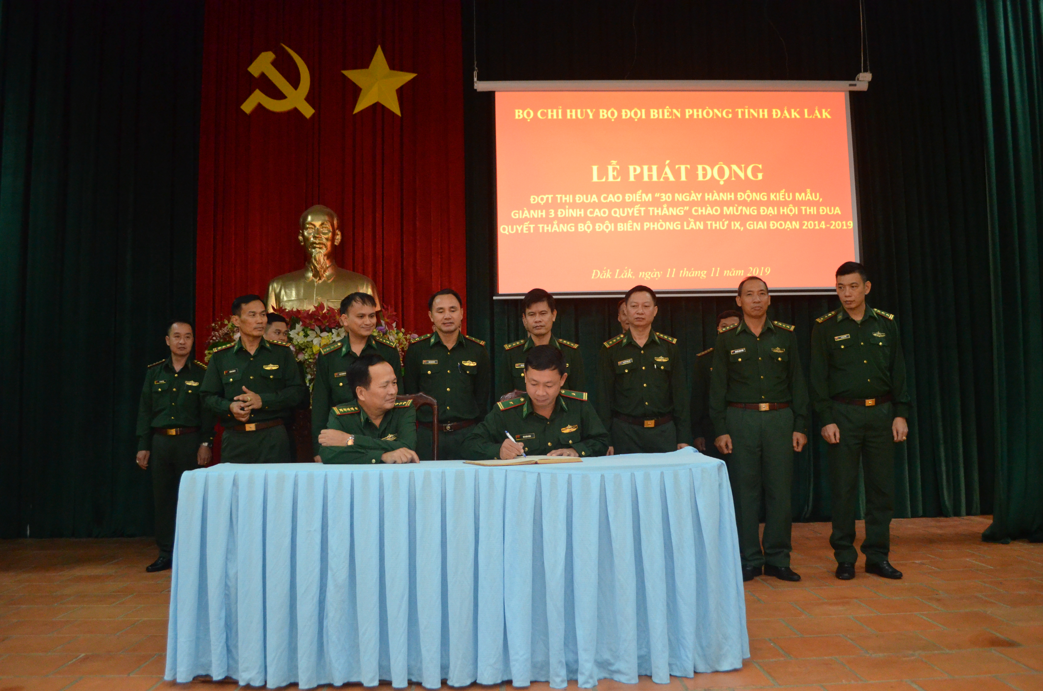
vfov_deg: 43.4
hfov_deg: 62.0
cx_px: 522
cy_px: 346
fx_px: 867
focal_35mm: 30
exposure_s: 1/60
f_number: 3.8
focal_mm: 20
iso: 3200
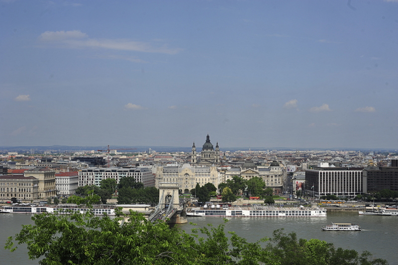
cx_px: 199
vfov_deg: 27.0
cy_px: 132
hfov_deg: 39.6
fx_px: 553
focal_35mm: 50
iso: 200
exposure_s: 1/1000
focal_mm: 50
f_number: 8
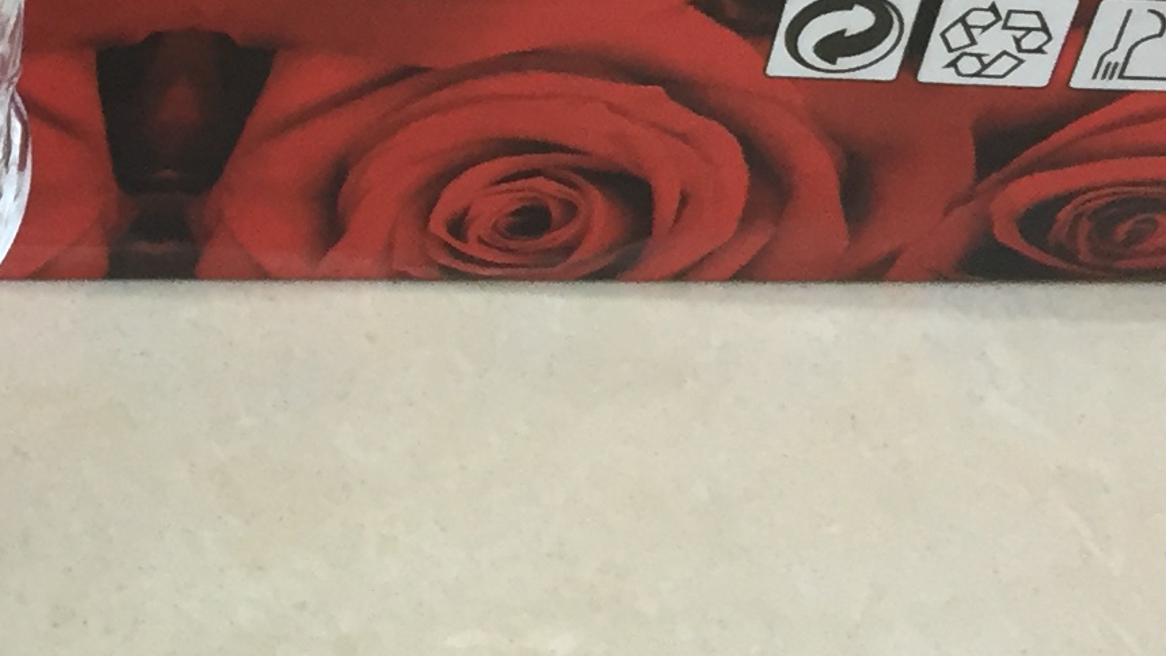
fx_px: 3710
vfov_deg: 10.1
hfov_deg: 16.6
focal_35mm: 120
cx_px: -457
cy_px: 117
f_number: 2.2
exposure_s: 1/33
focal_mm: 4.15
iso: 100
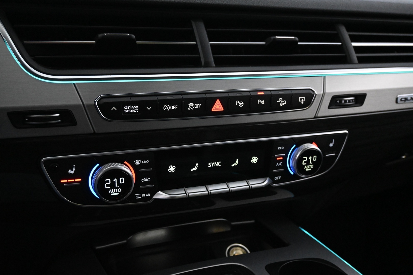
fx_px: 422
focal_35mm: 37
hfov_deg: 52.2
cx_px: 206
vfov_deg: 36.2
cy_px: 138
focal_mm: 24.5
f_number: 4.2
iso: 5600
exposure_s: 1/40
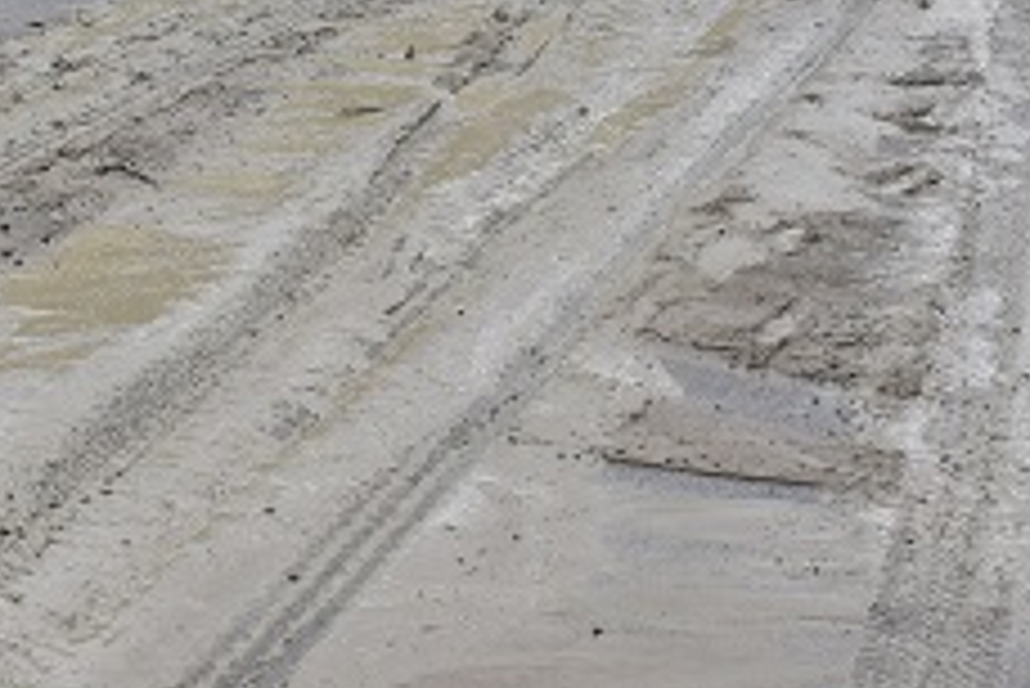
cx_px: 436
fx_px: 2585
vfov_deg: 14.9
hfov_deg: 22.5
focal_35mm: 90
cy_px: 0
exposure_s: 1/500
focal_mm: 23
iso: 500
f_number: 8
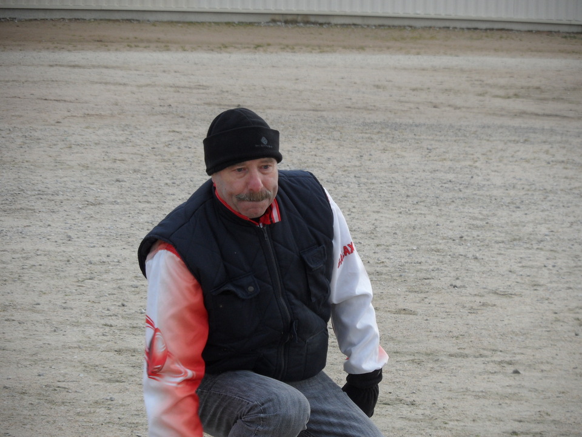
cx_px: 291
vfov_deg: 7.1
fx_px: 3531
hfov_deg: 9.4
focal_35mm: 210
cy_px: 218
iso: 100
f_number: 4.6
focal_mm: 34.8
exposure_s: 1/180
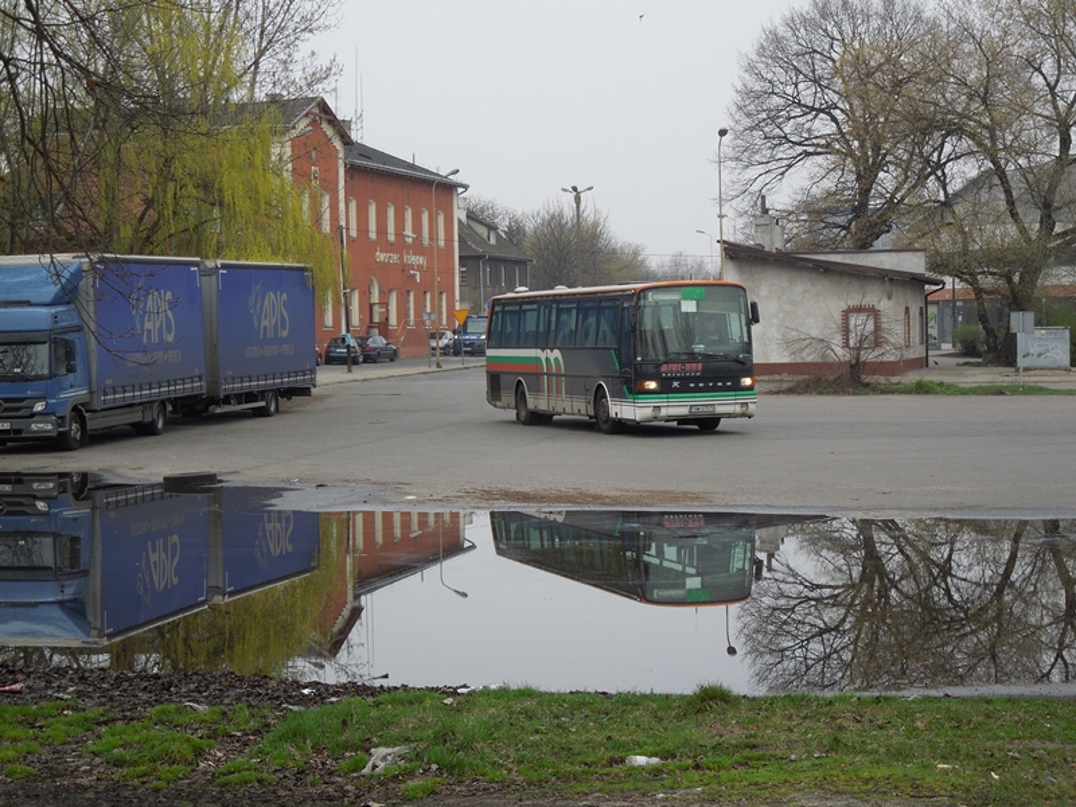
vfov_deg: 18.9
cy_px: 404
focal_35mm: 78
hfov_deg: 25.0
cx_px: 538
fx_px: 2425
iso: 100
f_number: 4.5
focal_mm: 14.1
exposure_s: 1/250
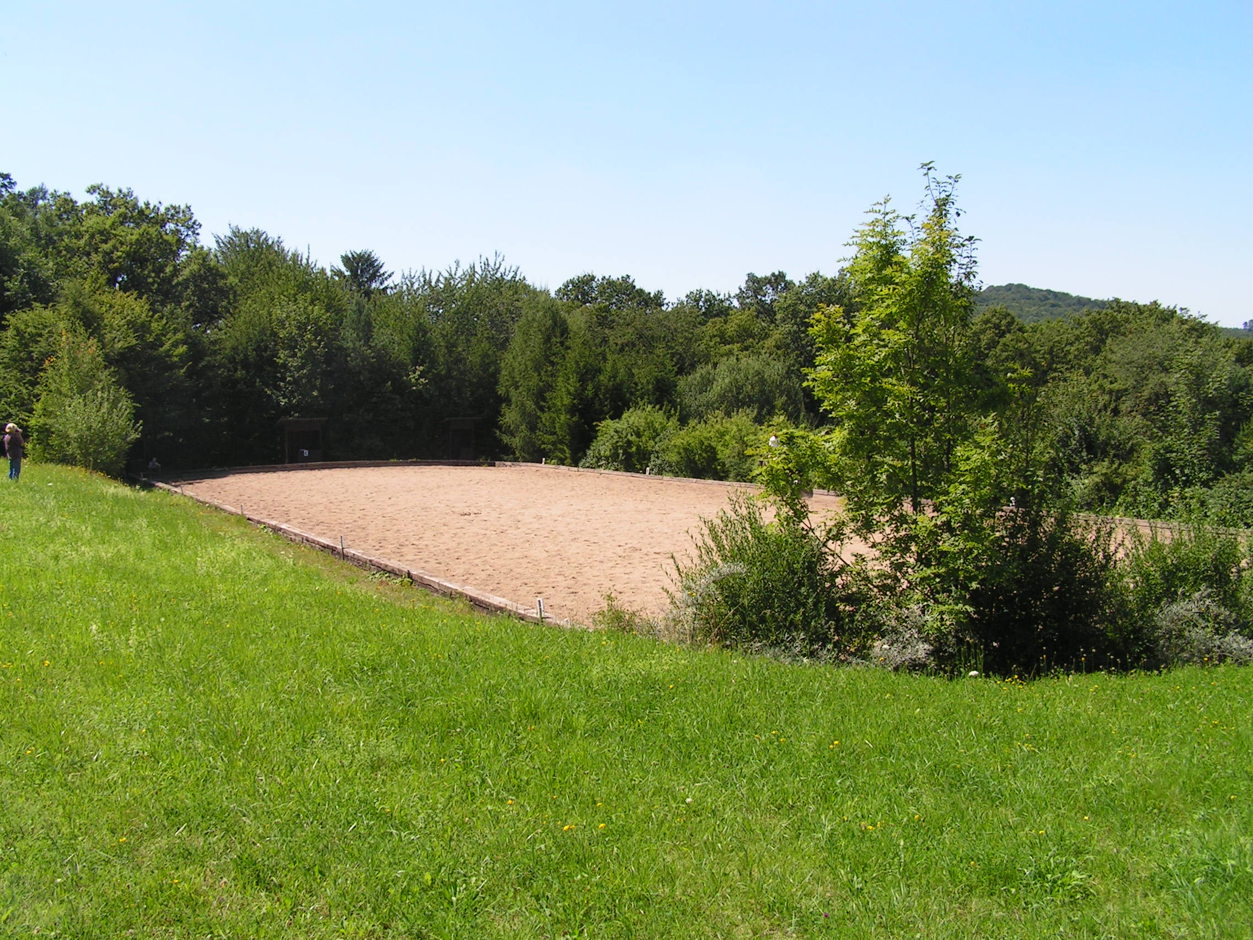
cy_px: 470
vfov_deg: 37.7
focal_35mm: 38
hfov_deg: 49.0
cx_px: 626
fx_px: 1375
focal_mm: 6.3
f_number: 5.6
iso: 50
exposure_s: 1/250
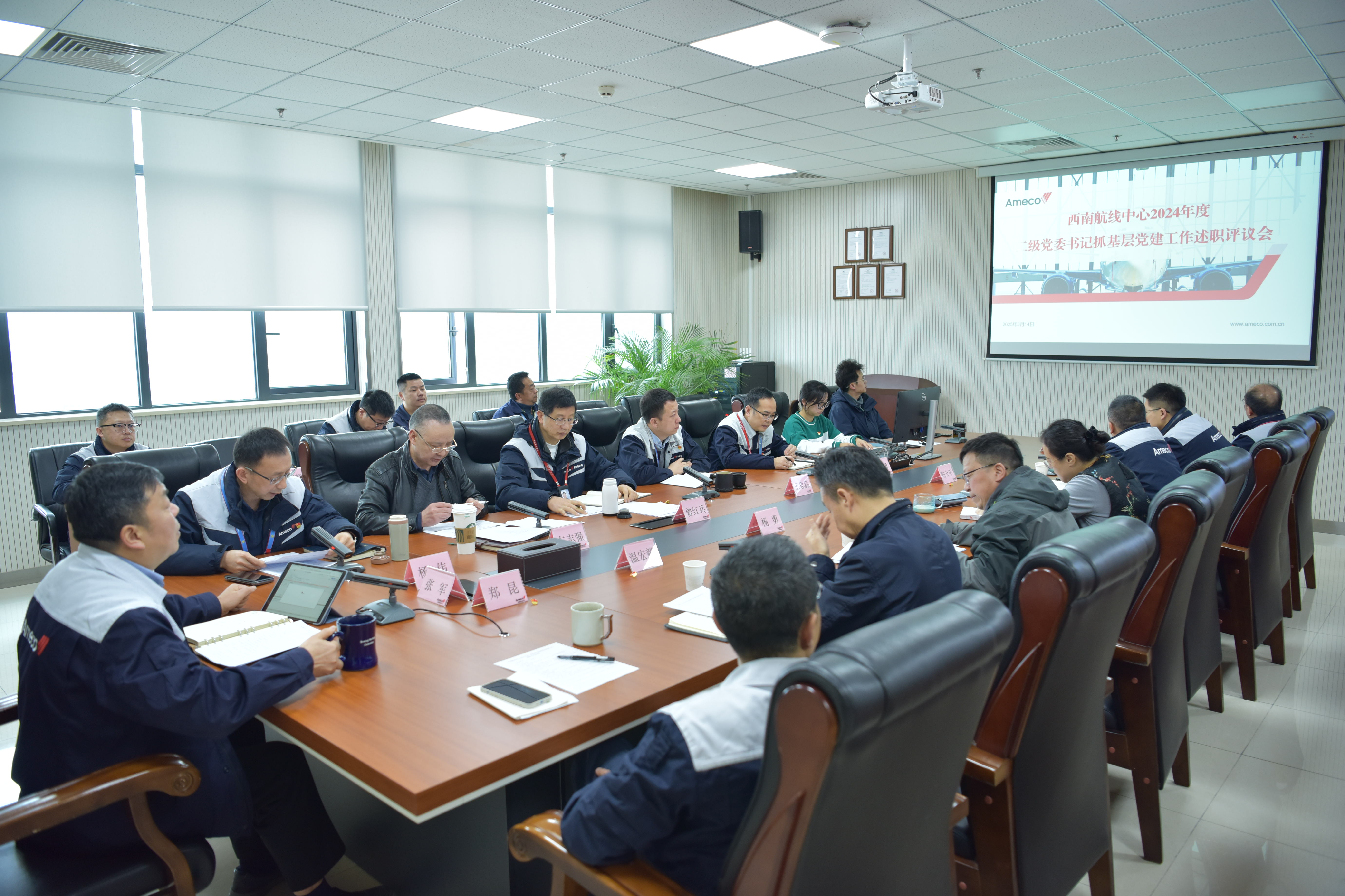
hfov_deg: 73.7
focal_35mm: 24
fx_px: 897
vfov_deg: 53.1
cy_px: 448
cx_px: 672
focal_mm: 24
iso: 800
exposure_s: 1/80
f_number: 2.8
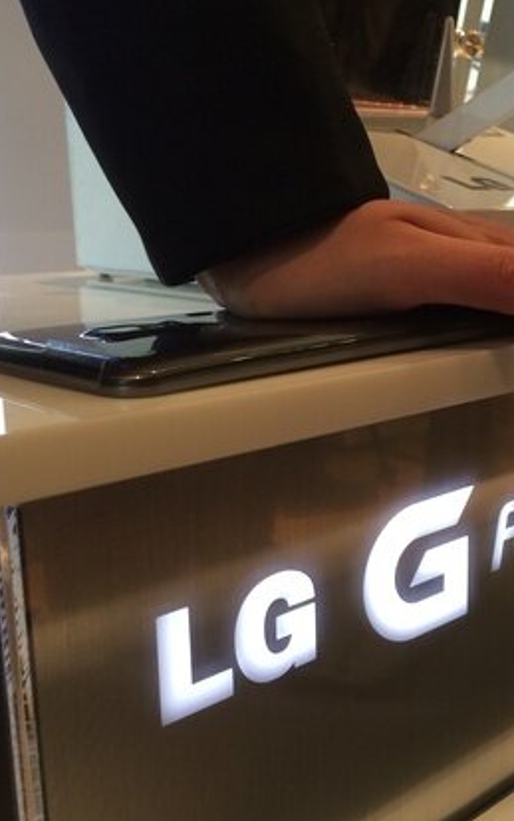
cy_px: 414
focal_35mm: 43
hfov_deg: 29.3
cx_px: 405
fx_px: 963
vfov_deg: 46.2
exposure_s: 1/30
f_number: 2.2
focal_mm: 4.12
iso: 125
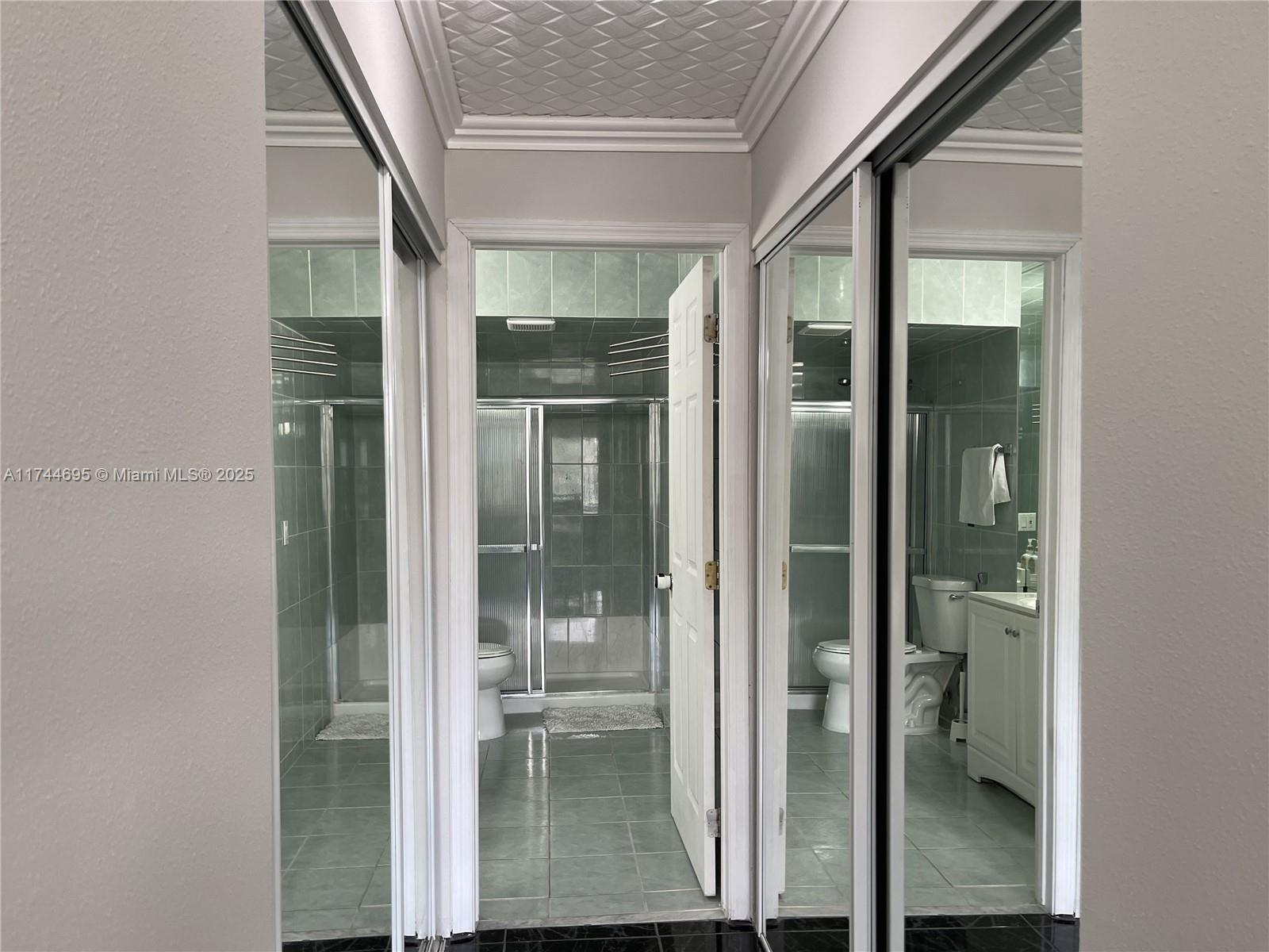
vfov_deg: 54.9
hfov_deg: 69.4
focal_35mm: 25
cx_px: 634
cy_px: 476
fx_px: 916
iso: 100
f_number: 1.6
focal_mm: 5.1
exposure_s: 1/120
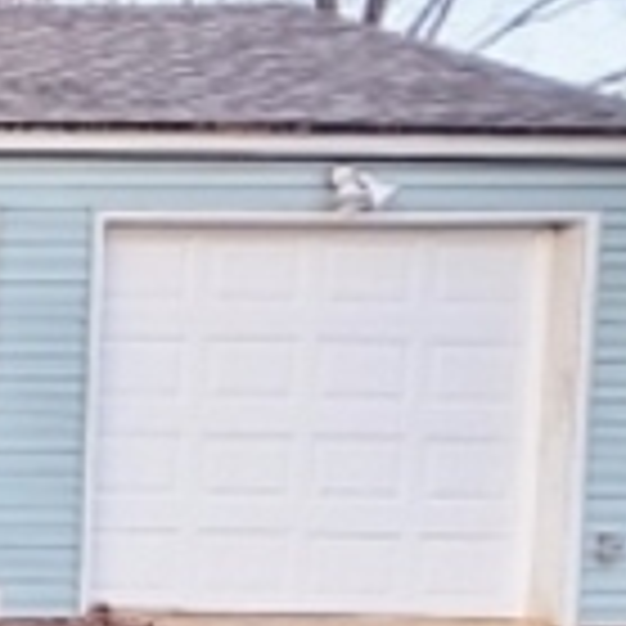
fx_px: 1350
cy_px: 390
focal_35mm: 66
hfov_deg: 15.0
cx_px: -883
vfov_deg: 26.0
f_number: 2.2
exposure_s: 1/60
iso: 40
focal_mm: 1.13
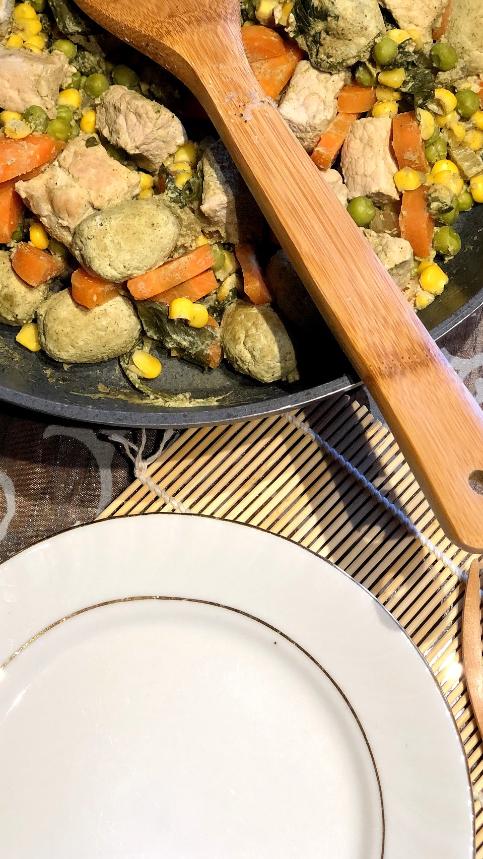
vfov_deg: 31.4
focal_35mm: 67
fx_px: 1526
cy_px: 354
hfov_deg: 18.0
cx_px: 191
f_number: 2.4
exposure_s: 1/50
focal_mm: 6
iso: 64
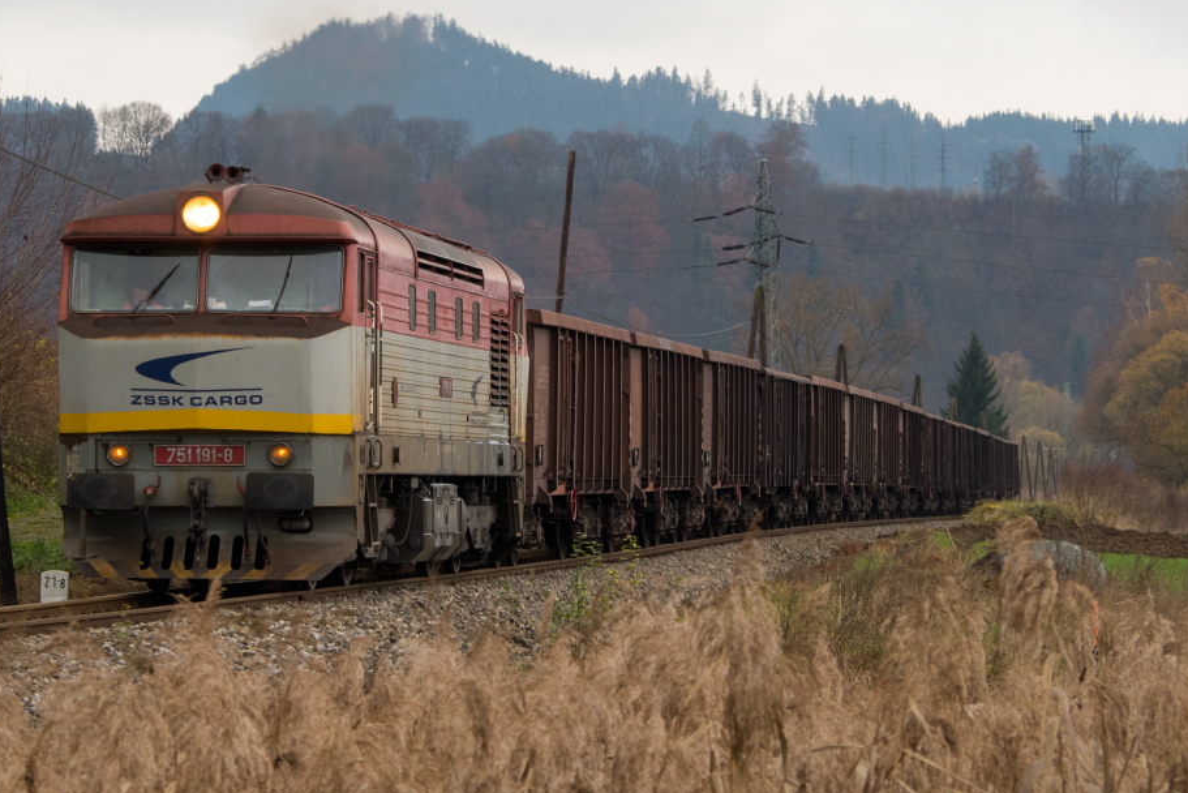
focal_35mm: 158
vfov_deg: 8.7
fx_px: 5215
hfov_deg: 13.0
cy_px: 278
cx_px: 545
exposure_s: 1/250
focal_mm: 80
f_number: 7.1
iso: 800
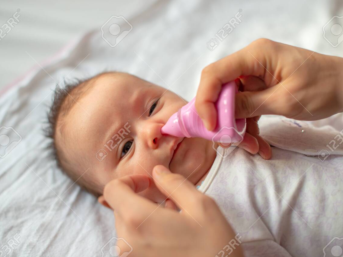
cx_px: 170
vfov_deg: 26.6
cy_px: 130
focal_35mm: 55
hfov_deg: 34.9
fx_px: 545
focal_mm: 50
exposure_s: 1/160
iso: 250
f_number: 2.8
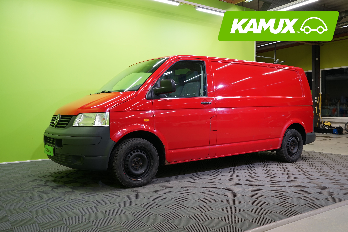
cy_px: 116
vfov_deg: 41.1
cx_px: 174
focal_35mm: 32
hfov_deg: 58.7
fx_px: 309
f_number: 5
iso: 500
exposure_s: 1/30
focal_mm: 32
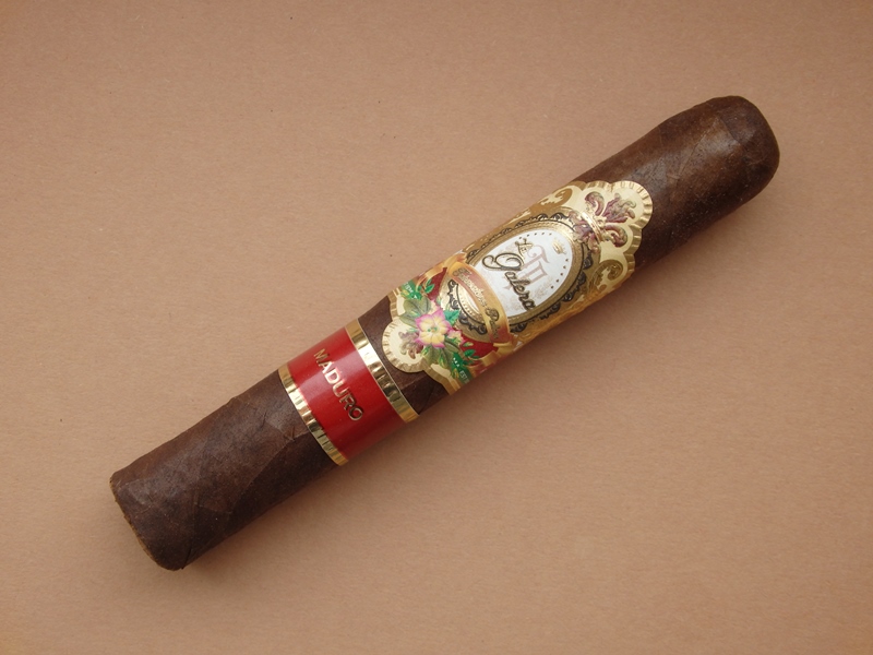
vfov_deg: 29.7
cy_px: 328
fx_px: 1236
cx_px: 436
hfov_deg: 38.9
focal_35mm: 49
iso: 125
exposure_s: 1/125
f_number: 4
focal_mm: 8.9
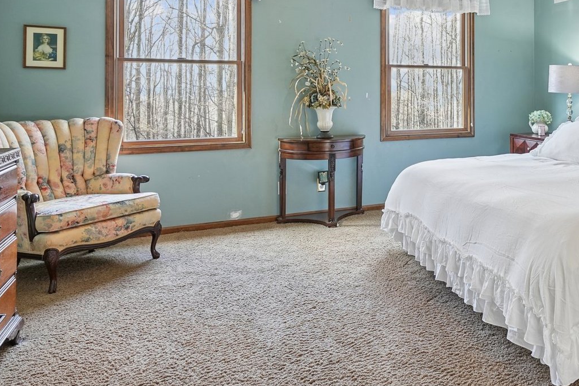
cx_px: 460
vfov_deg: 41.8
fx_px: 482
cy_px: 81
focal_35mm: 30
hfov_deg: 57.5
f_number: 8
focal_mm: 17
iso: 400
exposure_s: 1/15
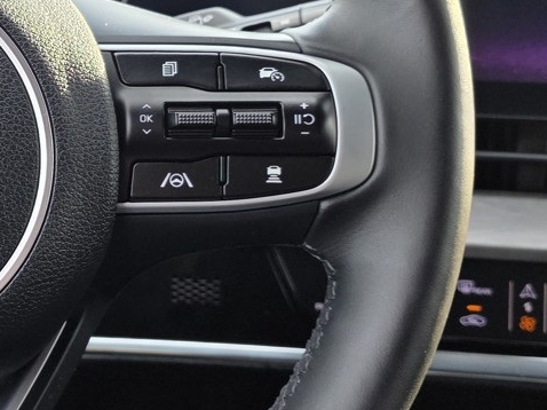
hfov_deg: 23.1
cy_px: 155
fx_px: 1216
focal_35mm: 77
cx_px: -124
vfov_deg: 19.1
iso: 64
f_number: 1.7
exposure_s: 1/180
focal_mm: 6.3
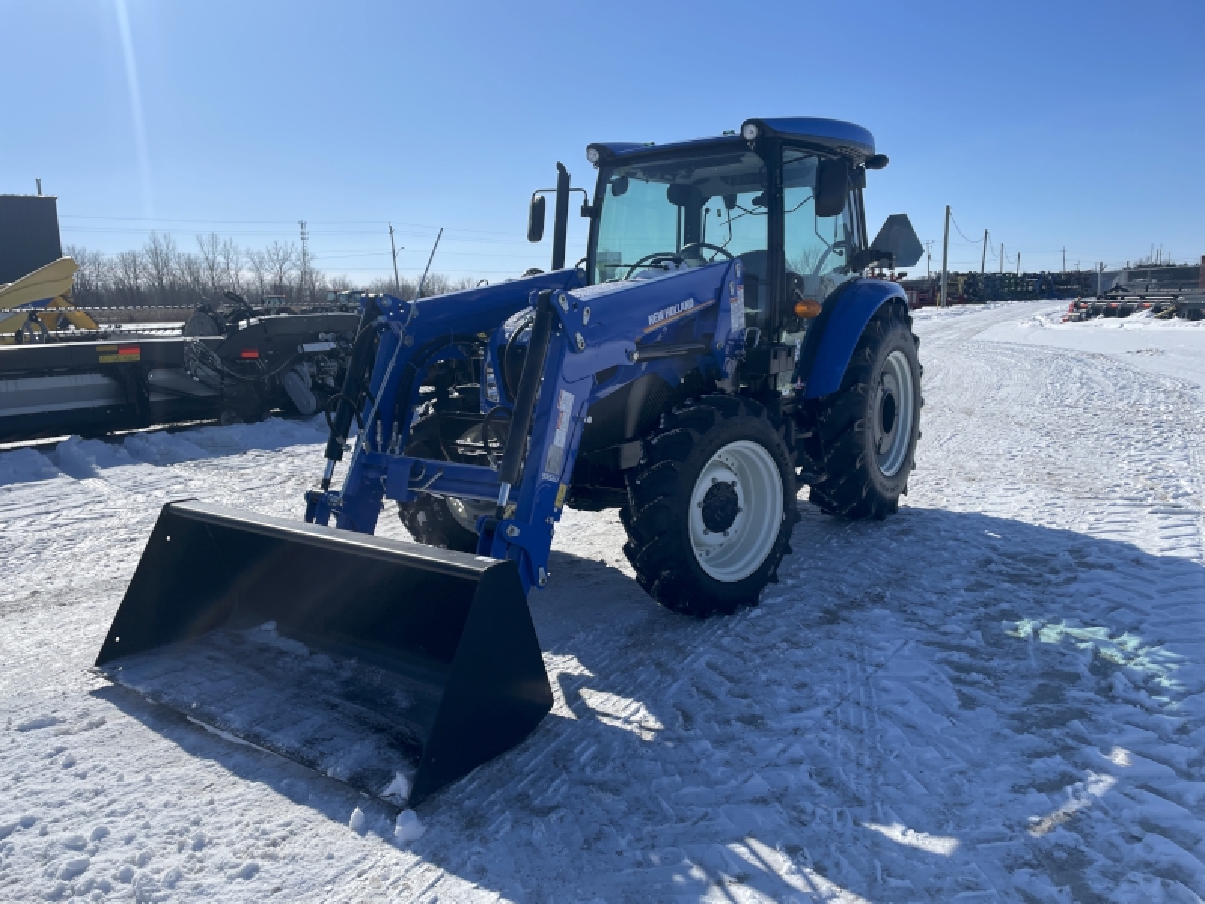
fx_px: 905
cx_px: 602
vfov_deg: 53.1
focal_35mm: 26
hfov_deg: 67.3
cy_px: 452
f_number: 1.6
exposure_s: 1/7813
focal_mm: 4.2
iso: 32
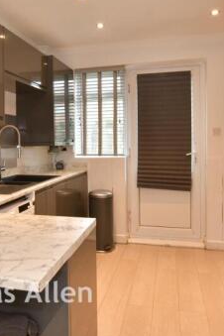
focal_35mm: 29
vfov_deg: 63.4
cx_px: 96
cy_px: 144
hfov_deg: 44.8
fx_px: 271
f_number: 8
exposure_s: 1/2.5
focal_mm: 10
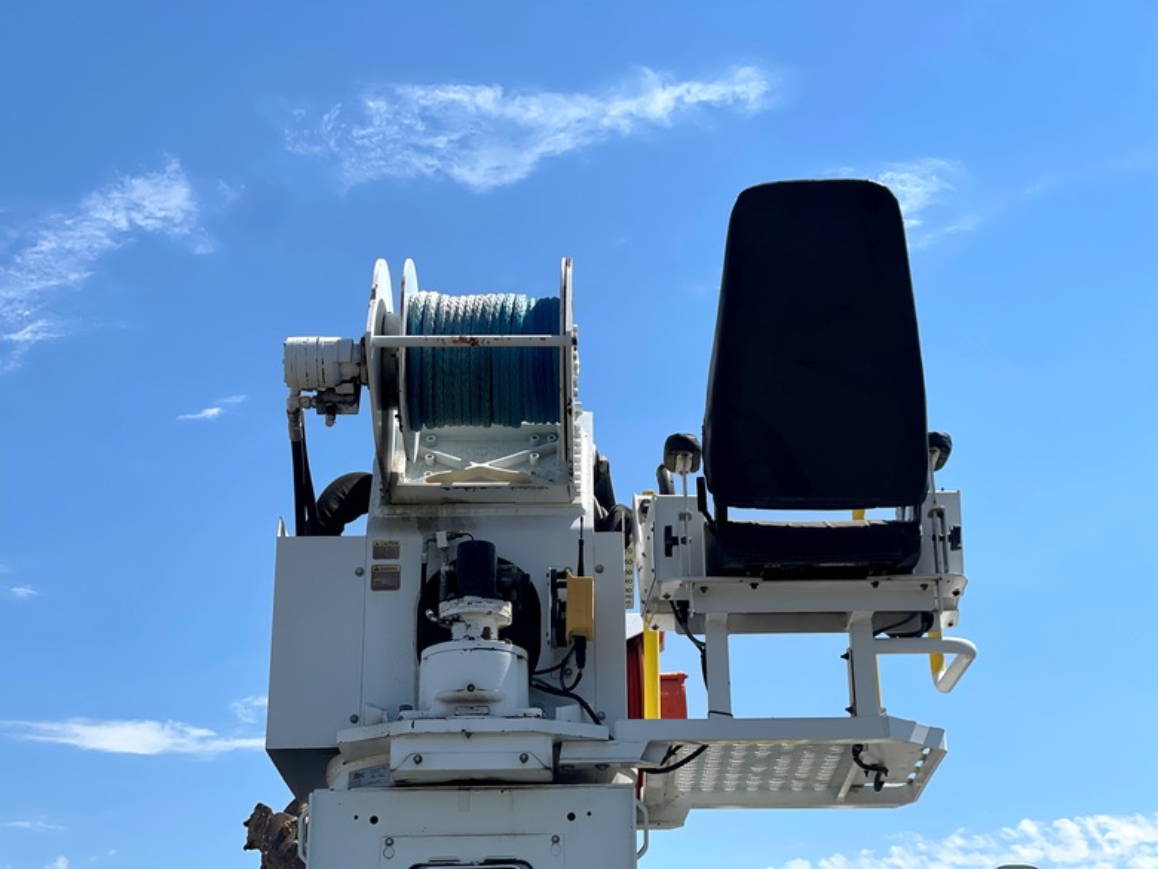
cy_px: 434
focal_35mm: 64
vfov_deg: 22.9
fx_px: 2141
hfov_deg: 30.3
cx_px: 579
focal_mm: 7.5
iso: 32
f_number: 2.2
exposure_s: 1/2096
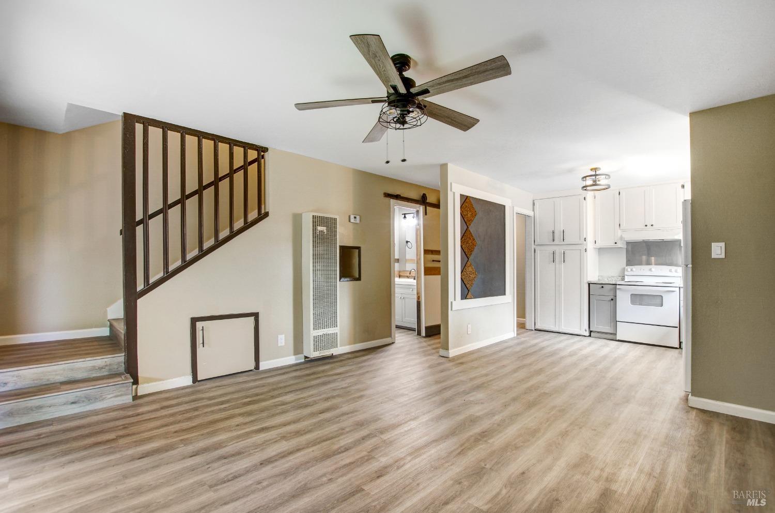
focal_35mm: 16
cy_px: 256
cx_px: 388
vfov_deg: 71.8
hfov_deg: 95.1
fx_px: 354
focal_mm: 11
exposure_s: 1/3
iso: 100
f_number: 7.1
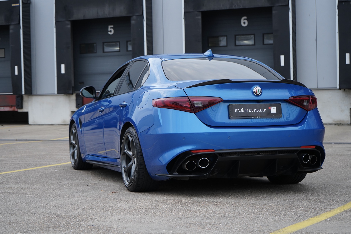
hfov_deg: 28.8
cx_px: 176
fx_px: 682
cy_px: 117
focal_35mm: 70
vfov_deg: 19.5
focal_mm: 70
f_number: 5.6
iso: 1000
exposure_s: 1/160
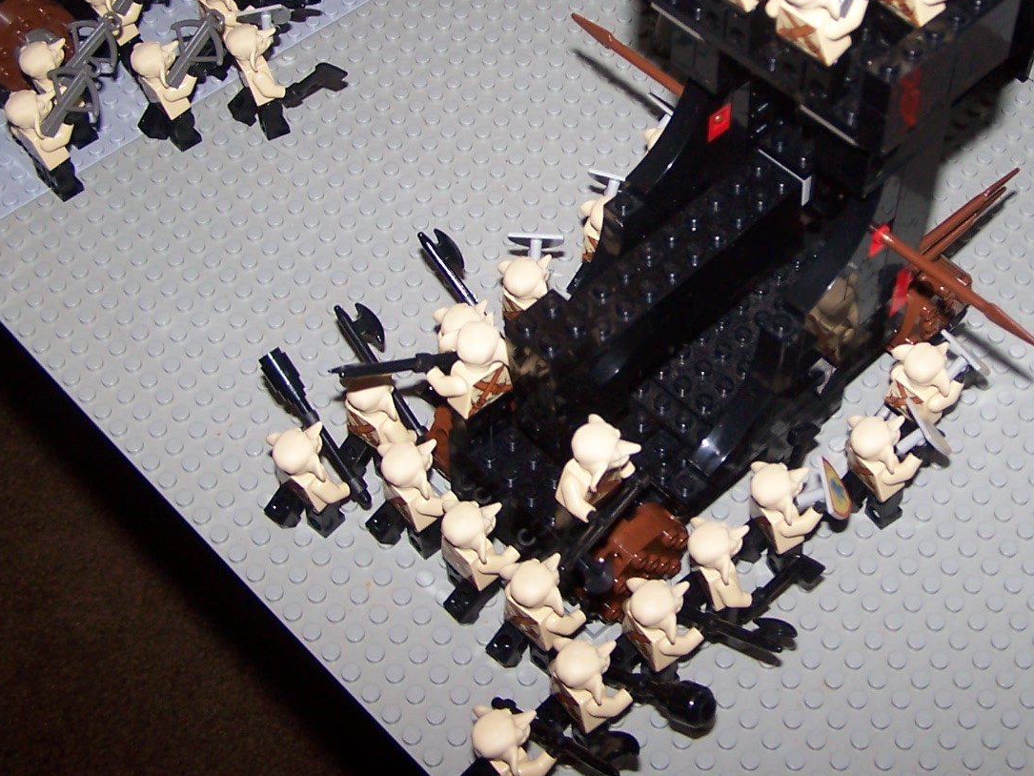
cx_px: 733
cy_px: 259
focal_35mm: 58
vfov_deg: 25.1
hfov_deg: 32.8
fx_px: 1733
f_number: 2.8
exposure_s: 1/60
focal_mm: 6.3
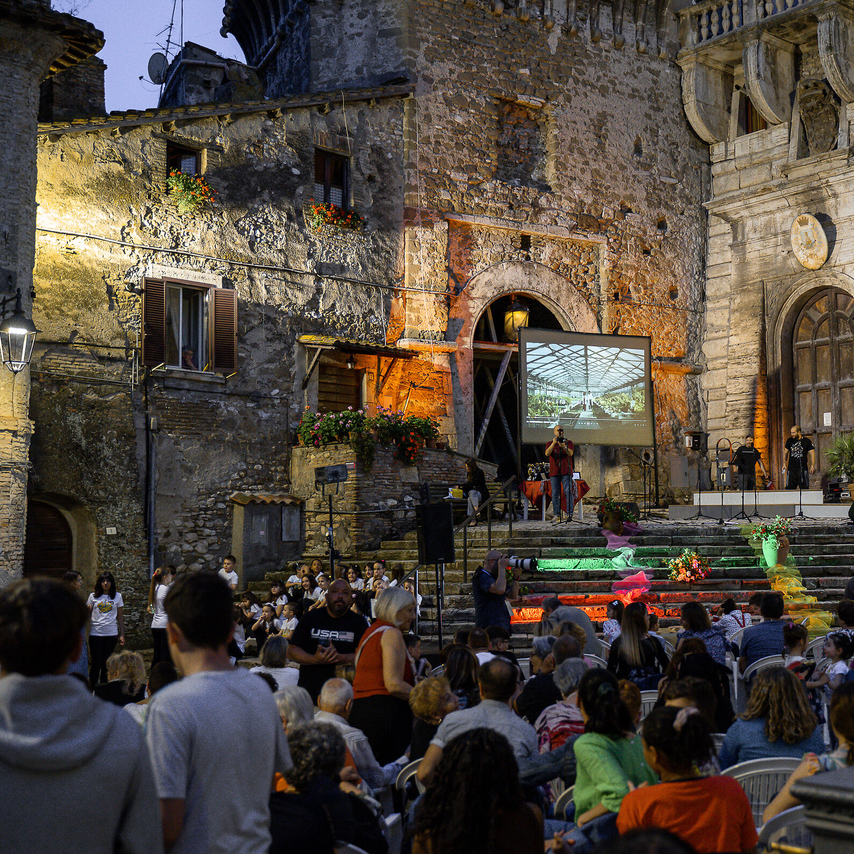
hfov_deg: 36.9
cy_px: 425
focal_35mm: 45
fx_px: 1256
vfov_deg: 37.6
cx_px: 607
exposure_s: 1/60
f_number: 2.8
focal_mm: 35
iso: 1250
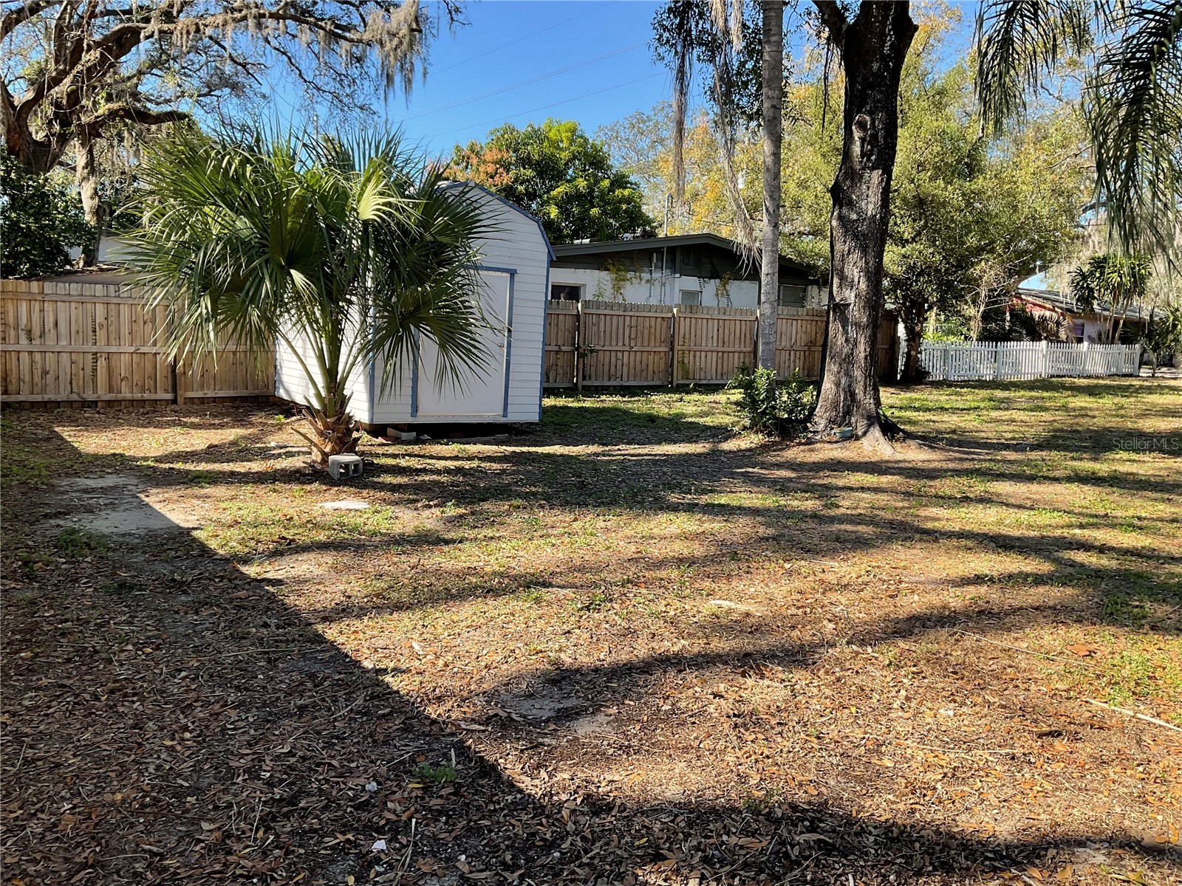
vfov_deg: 48.2
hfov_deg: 61.7
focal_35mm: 29
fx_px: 990
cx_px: 591
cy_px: 443
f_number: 1.8
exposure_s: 1/486
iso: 16
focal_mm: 3
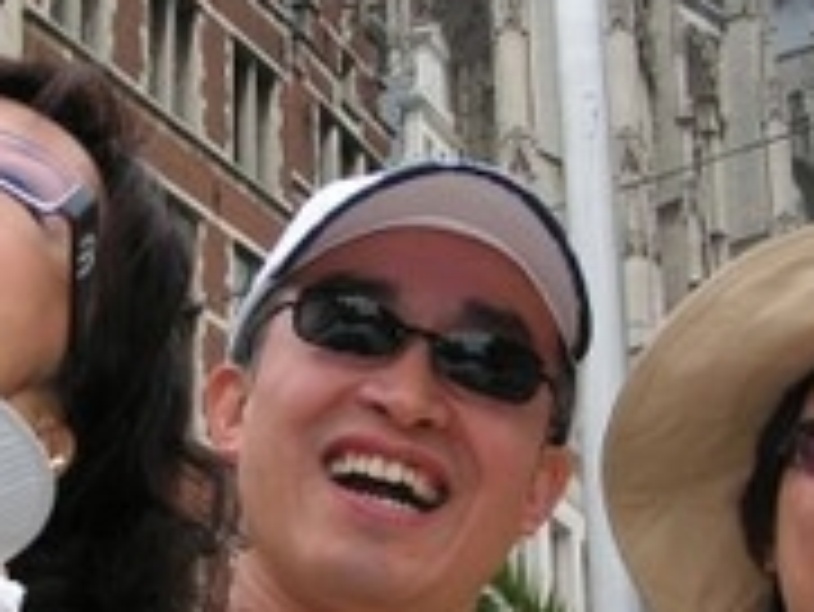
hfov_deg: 18.6
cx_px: 252
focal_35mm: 105
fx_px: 2471
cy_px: 326
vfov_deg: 14.1
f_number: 2.8
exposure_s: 1/800
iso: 50
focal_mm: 6.3
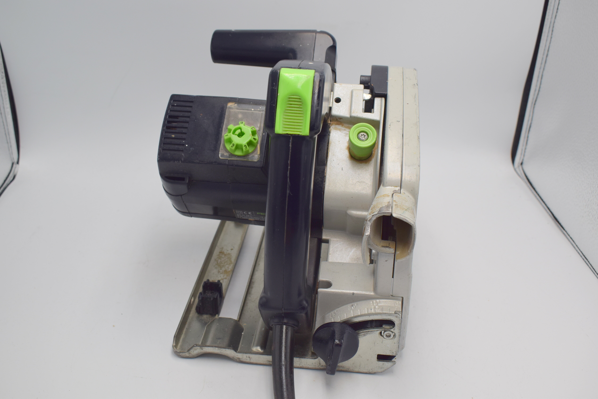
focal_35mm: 39
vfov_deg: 34.2
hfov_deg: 49.5
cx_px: 299
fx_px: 648
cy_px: 200
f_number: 8
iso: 400
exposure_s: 1/250
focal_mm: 26
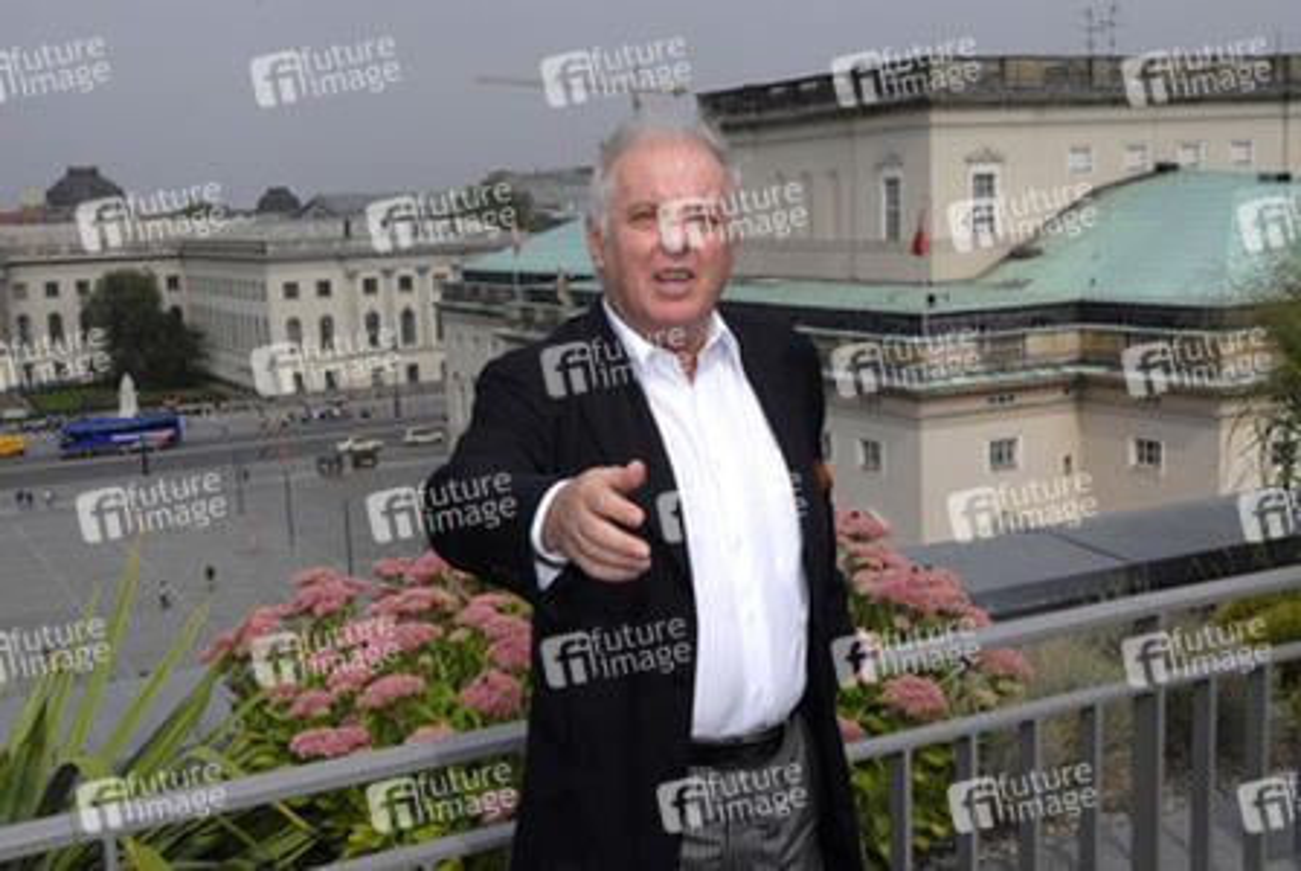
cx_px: 650
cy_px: 436
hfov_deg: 43.6
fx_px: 1628
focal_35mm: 45
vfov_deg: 30.0
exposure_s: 1/250
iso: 200
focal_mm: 30
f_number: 16
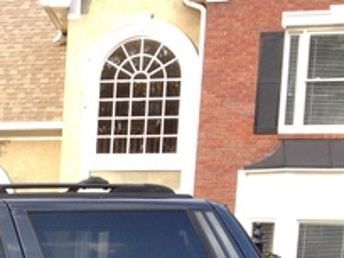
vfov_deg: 12.8
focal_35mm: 110
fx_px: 1093
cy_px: 381
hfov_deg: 16.6
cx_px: -133
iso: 80
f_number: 2.4
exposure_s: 1/120
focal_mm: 4.28
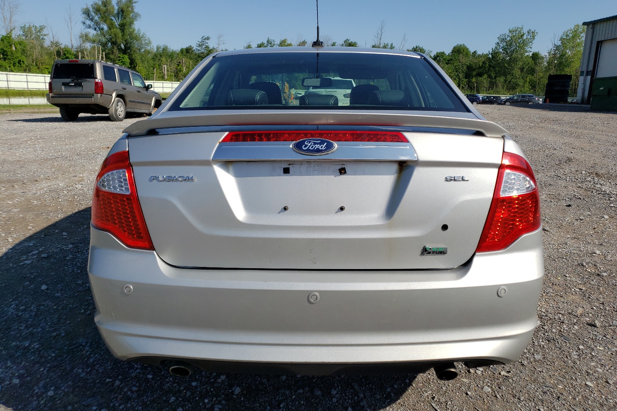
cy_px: 209
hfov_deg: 65.5
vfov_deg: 46.4
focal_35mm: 28
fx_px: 480
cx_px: 318
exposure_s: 1/5000
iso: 50
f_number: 1.5
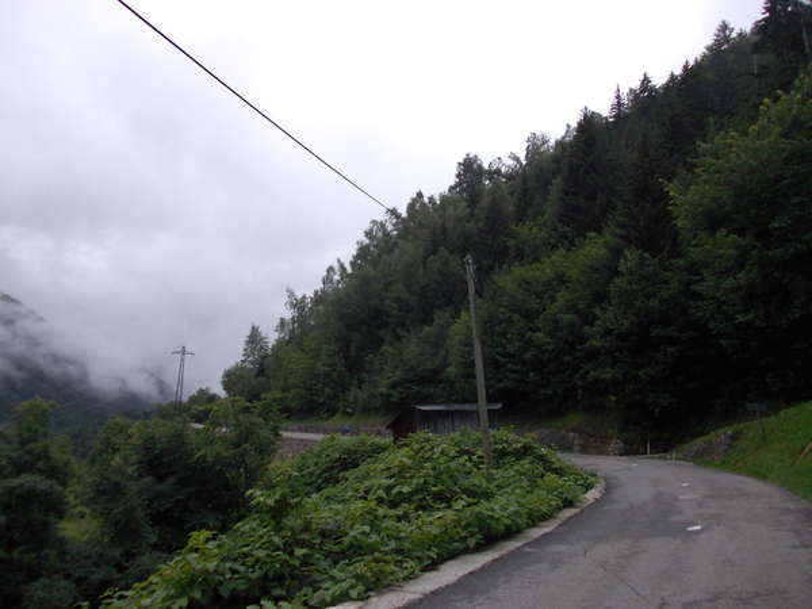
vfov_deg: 49.7
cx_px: 406
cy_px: 304
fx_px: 657
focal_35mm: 28
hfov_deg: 63.4
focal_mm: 4
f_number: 5.4
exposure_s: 1/200
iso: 80
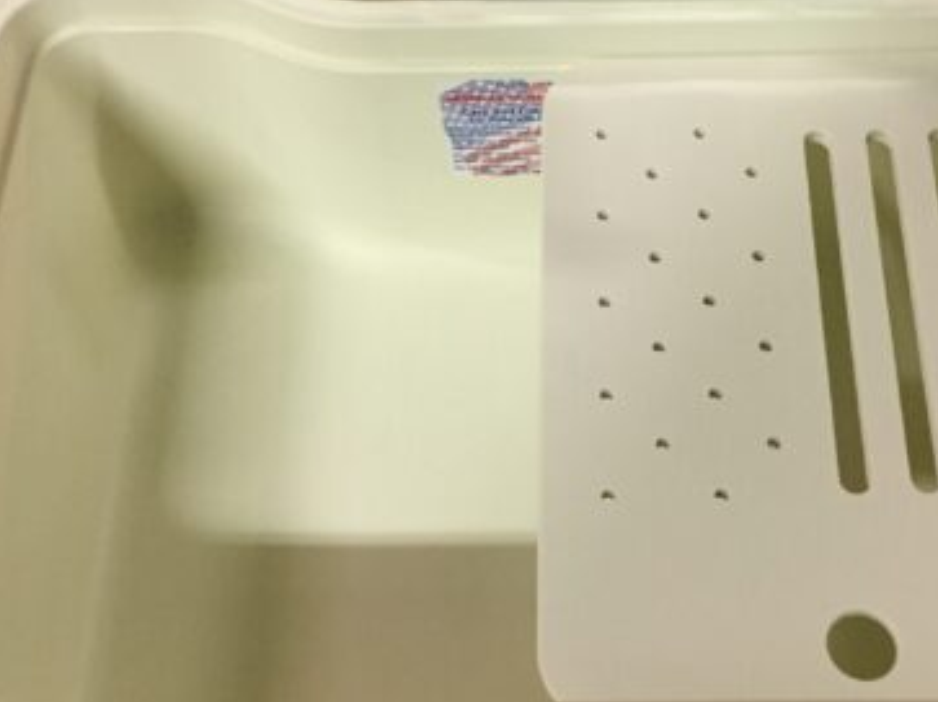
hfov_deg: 39.5
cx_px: 558
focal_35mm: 48
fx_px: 1300
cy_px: 354
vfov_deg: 30.2
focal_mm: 4.15
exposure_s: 1/30
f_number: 2.2
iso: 200
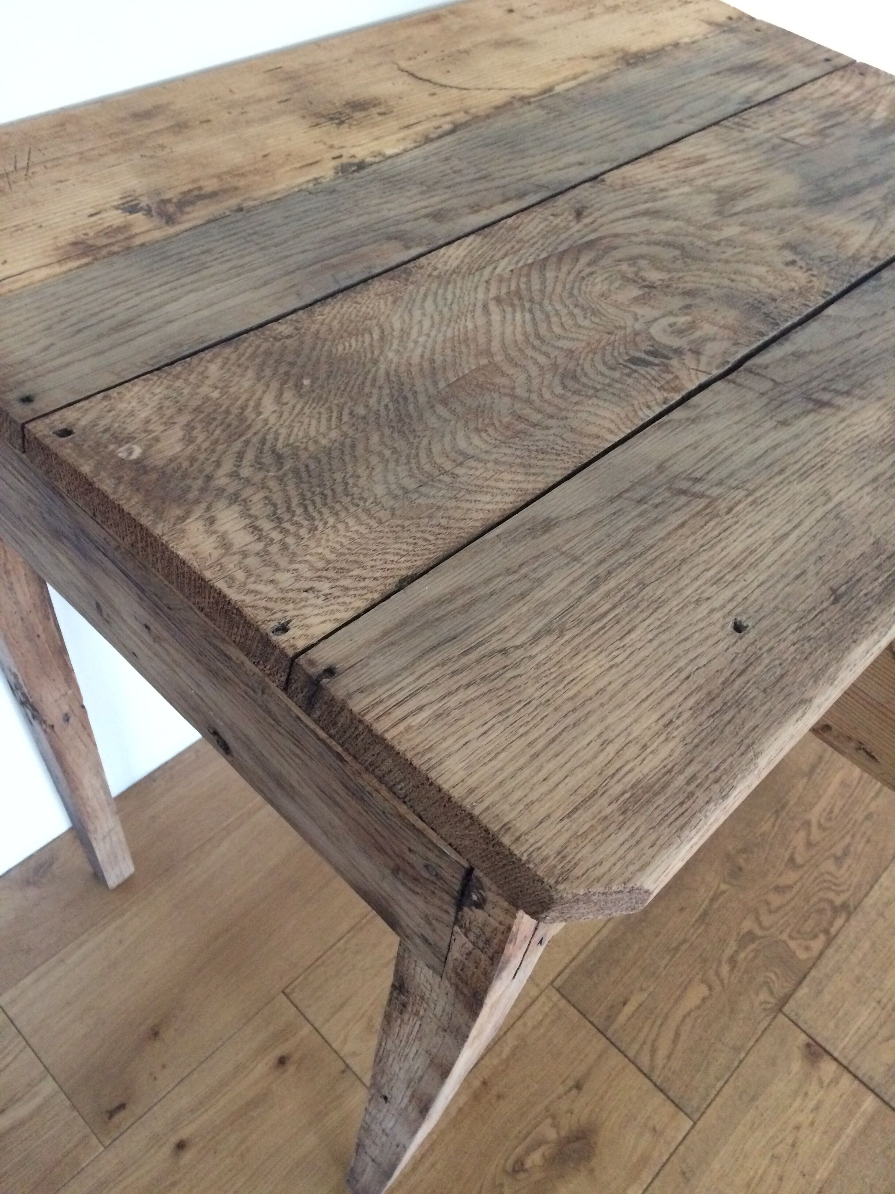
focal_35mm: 29
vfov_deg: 61.7
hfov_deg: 48.2
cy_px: 597
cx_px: 448
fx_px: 1000
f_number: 2.2
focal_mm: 4.15
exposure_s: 1/25
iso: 250
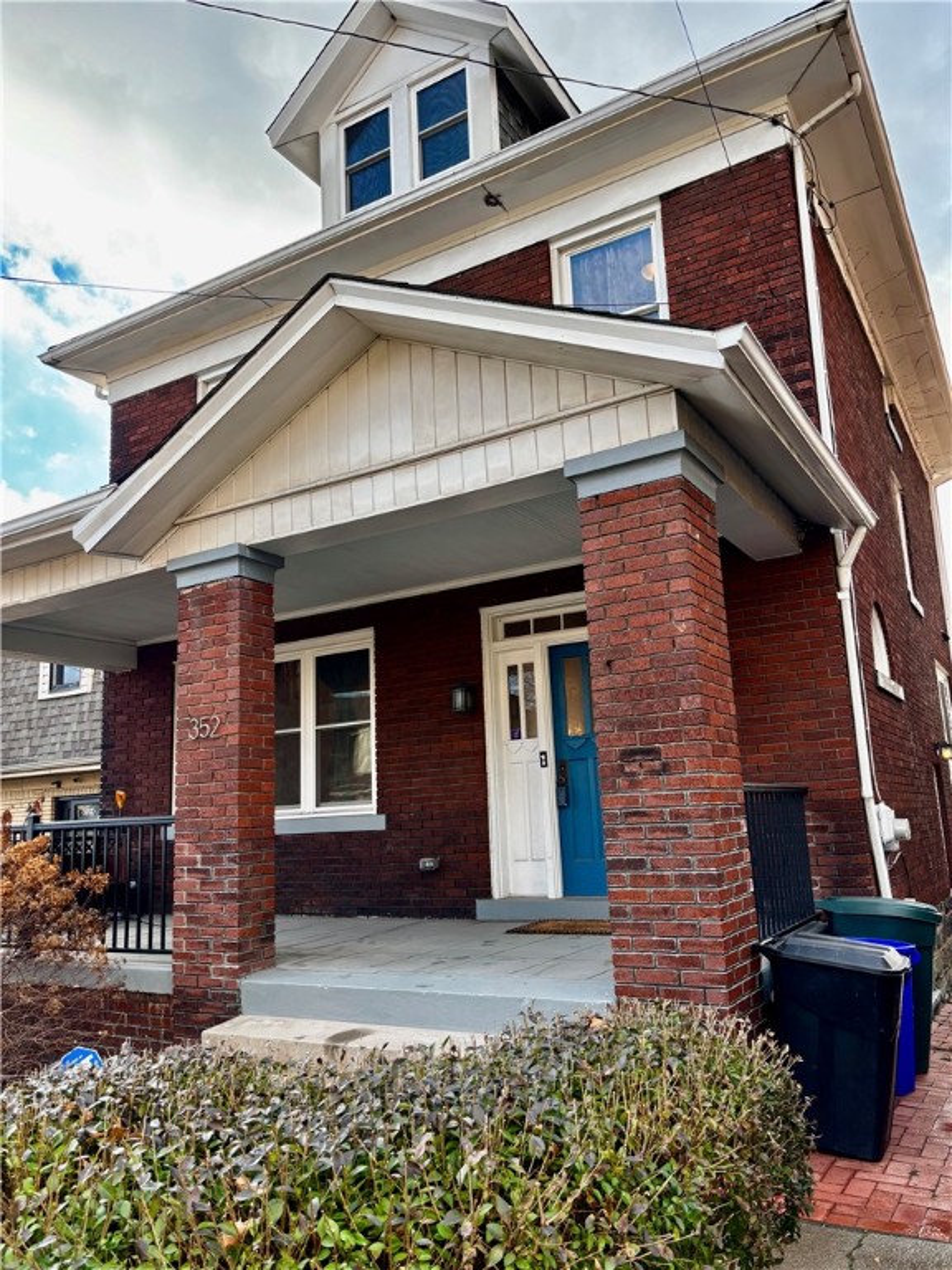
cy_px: 635
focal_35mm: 26
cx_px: 476
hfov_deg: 53.1
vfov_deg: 67.3
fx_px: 953
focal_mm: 5.96
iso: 50
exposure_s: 1/400
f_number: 1.6
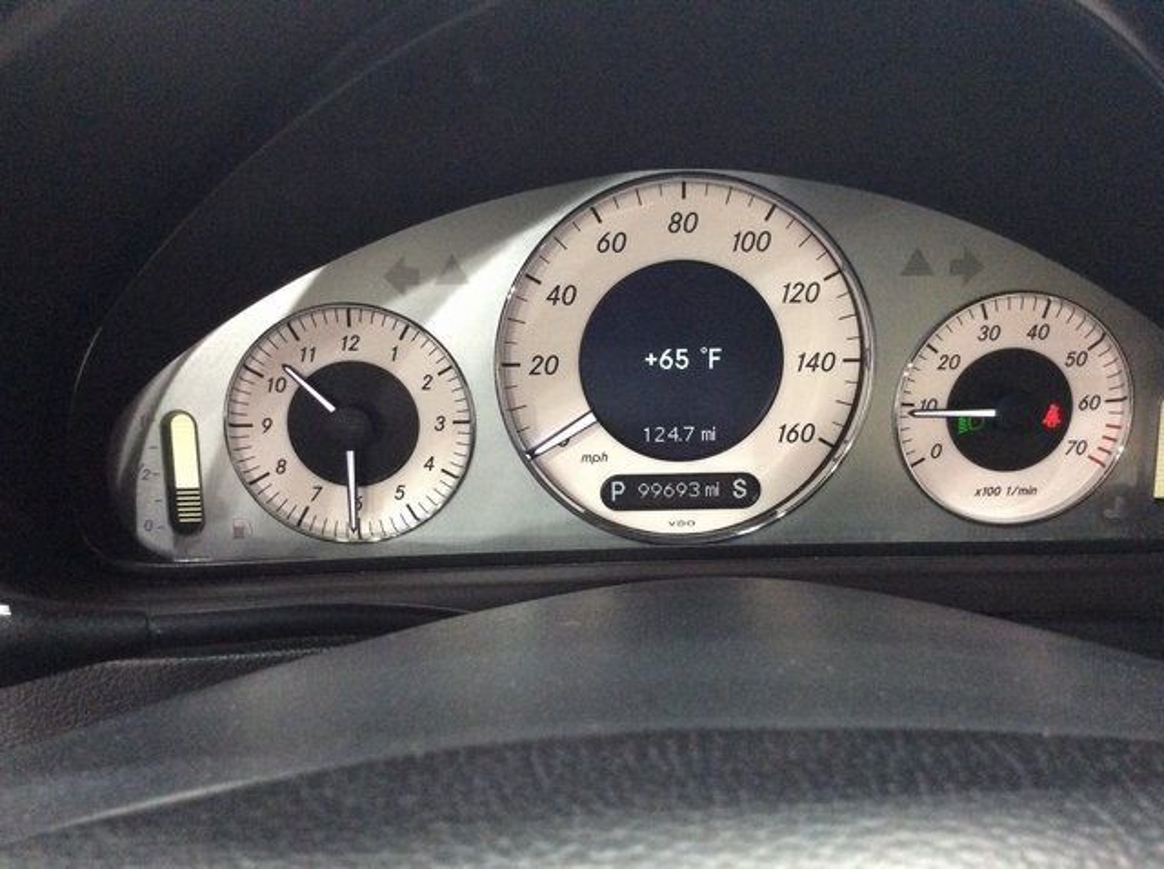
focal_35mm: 32
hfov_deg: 56.9
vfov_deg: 44.1
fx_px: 1074
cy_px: 434
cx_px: 582
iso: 250
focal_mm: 3.3
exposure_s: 1/15
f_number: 2.4
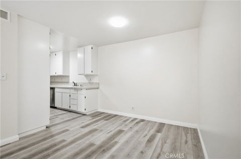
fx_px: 100
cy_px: 80
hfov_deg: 100.5
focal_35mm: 15
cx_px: 120
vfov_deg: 77.1
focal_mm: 10
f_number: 8
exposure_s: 1/250
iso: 250
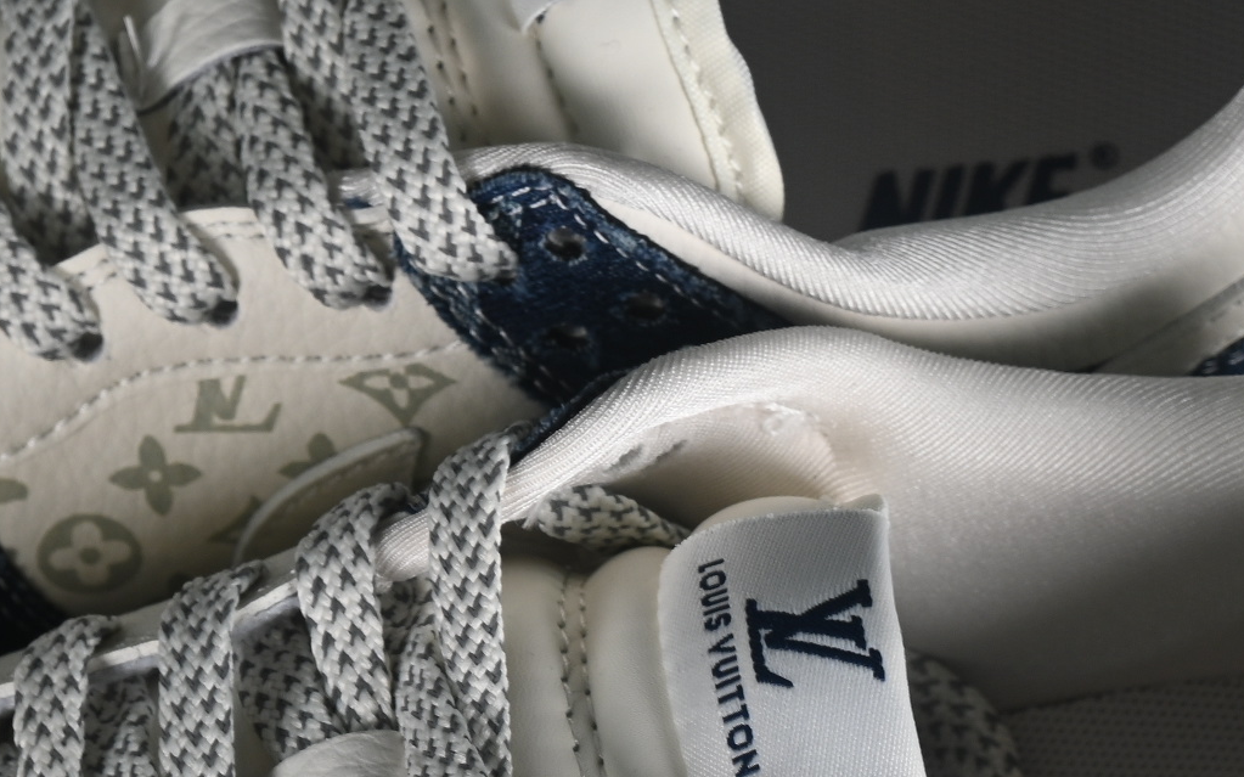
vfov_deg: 6.3
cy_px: 699
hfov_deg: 10.1
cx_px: 424
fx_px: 7051
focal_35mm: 208
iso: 160
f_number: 7.1
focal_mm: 50
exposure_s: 1/80
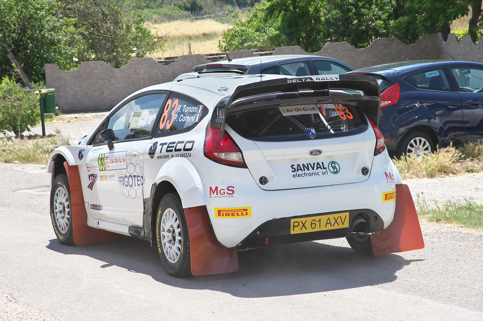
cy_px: 160
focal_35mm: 120
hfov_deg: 17.1
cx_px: 242
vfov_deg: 11.4
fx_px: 1609
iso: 500
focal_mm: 120
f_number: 16
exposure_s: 1/1000
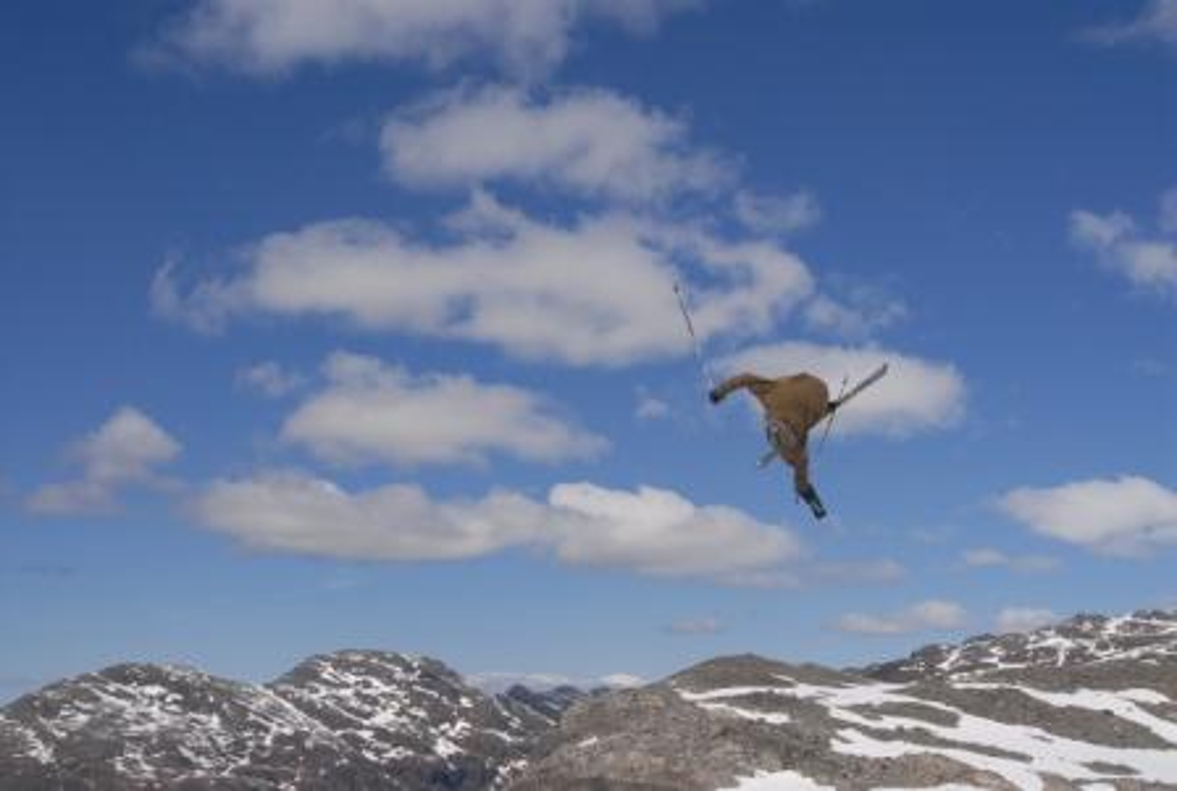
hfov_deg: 46.3
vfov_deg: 32.1
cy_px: 396
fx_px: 1376
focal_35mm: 42
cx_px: 588
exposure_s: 1/500
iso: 200
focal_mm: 28
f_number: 11
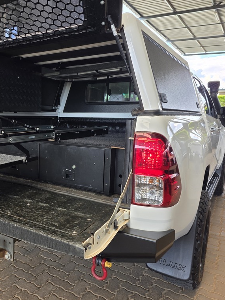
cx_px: 36
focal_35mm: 31
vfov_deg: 58.4
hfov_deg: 42.7
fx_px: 269
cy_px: 150
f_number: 1.7
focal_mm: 6.25
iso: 50
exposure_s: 1/180
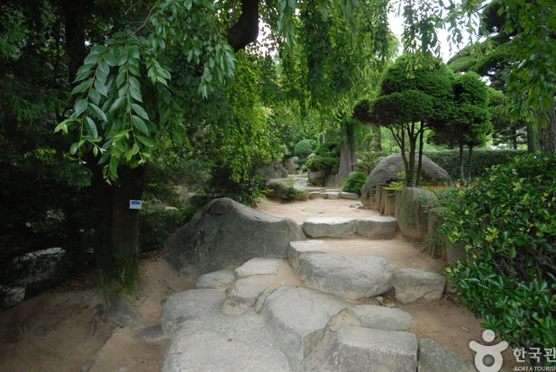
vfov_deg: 70.5
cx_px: 302
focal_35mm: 17
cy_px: 177
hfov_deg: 93.0
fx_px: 263
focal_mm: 10
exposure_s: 1/100
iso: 250
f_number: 5
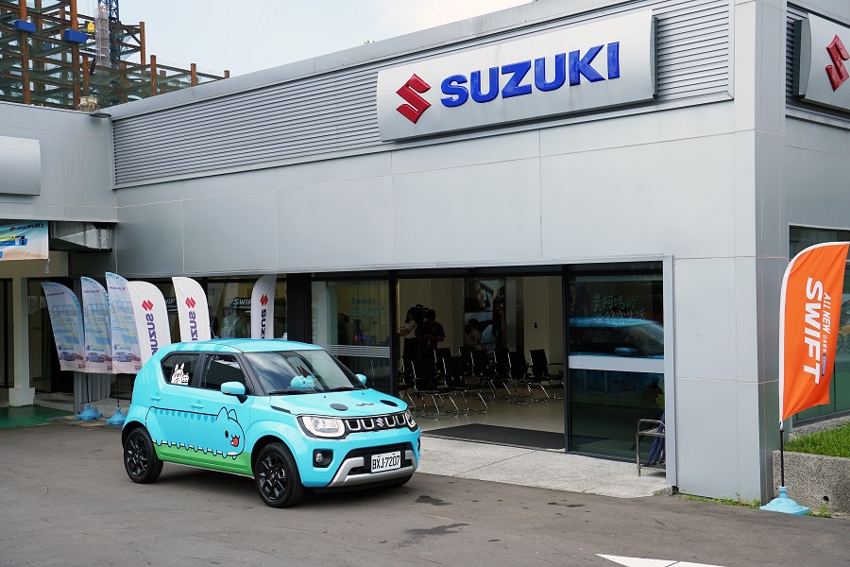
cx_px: 425
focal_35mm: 42
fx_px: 992
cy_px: 284
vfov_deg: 31.9
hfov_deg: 46.4
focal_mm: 28
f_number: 4
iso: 100
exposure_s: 1/500
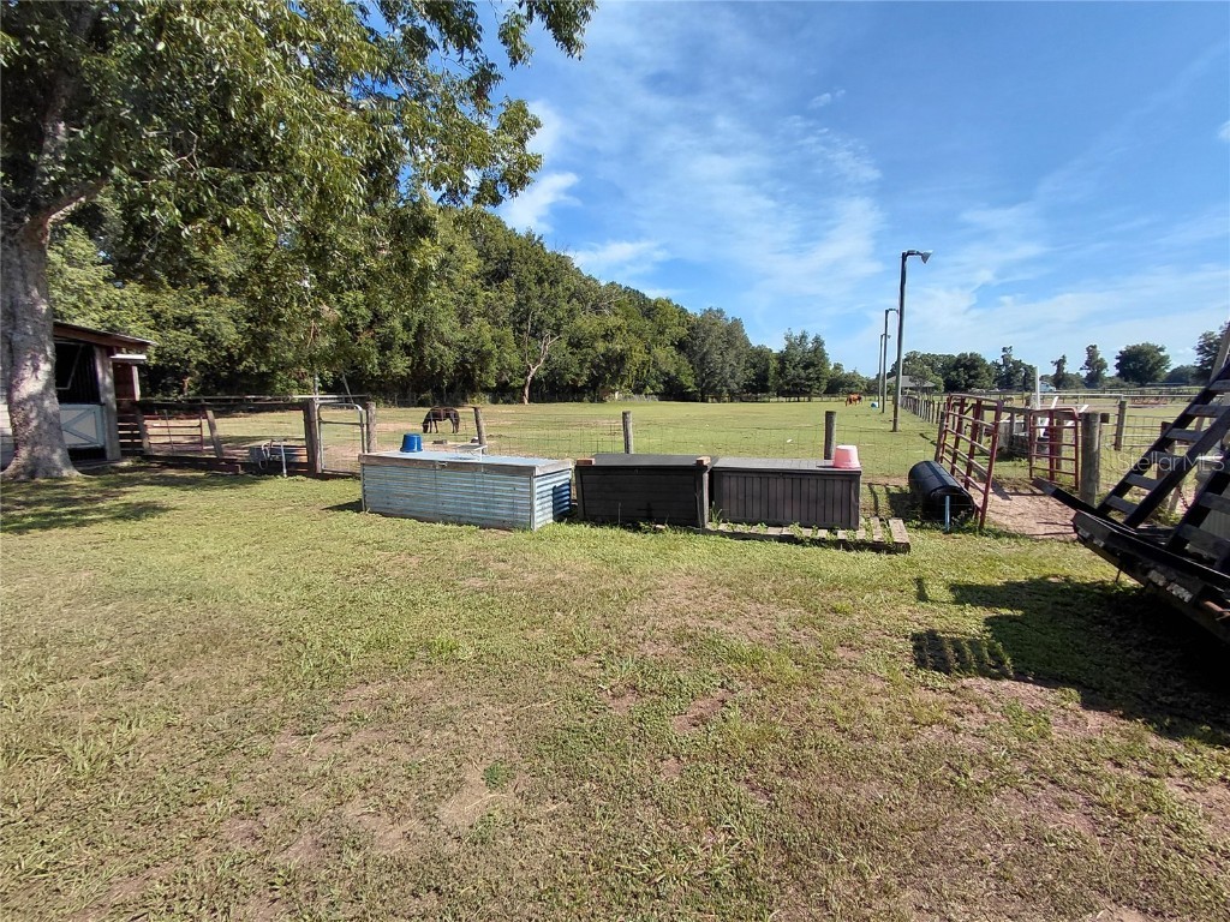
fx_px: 569
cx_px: 615
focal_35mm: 16
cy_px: 461
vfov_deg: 78.1
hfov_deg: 94.5
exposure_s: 1/1377
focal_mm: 1.64
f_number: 2.2
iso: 40
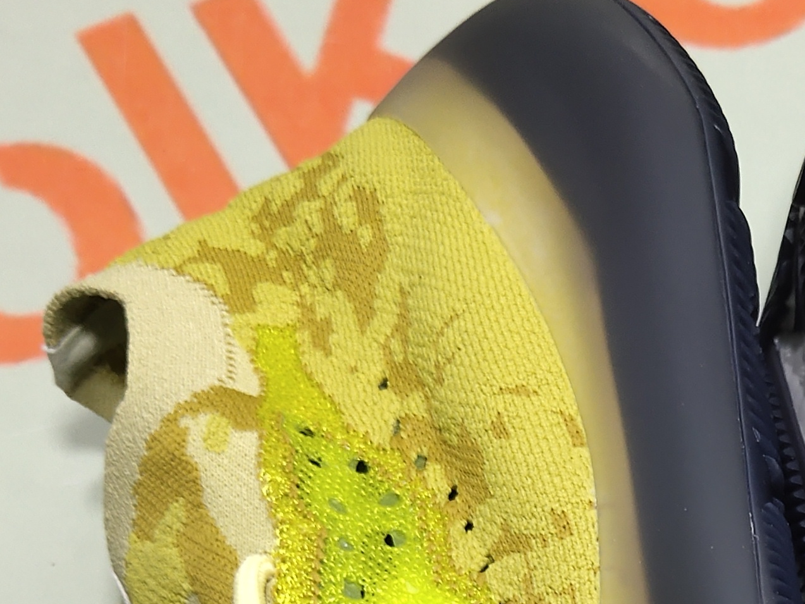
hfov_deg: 20.2
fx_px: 2209
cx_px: 759
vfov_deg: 15.0
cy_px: 756
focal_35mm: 95
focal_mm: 4.35
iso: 100
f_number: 1.79
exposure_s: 1/100
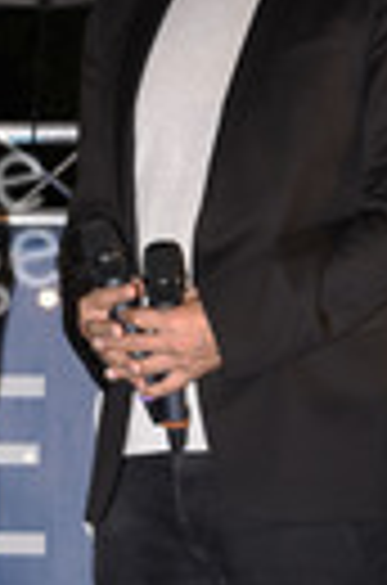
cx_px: -40
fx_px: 2496
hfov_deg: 8.8
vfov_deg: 13.3
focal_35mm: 154
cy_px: 486
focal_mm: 50
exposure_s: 1/160
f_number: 6.3
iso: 800
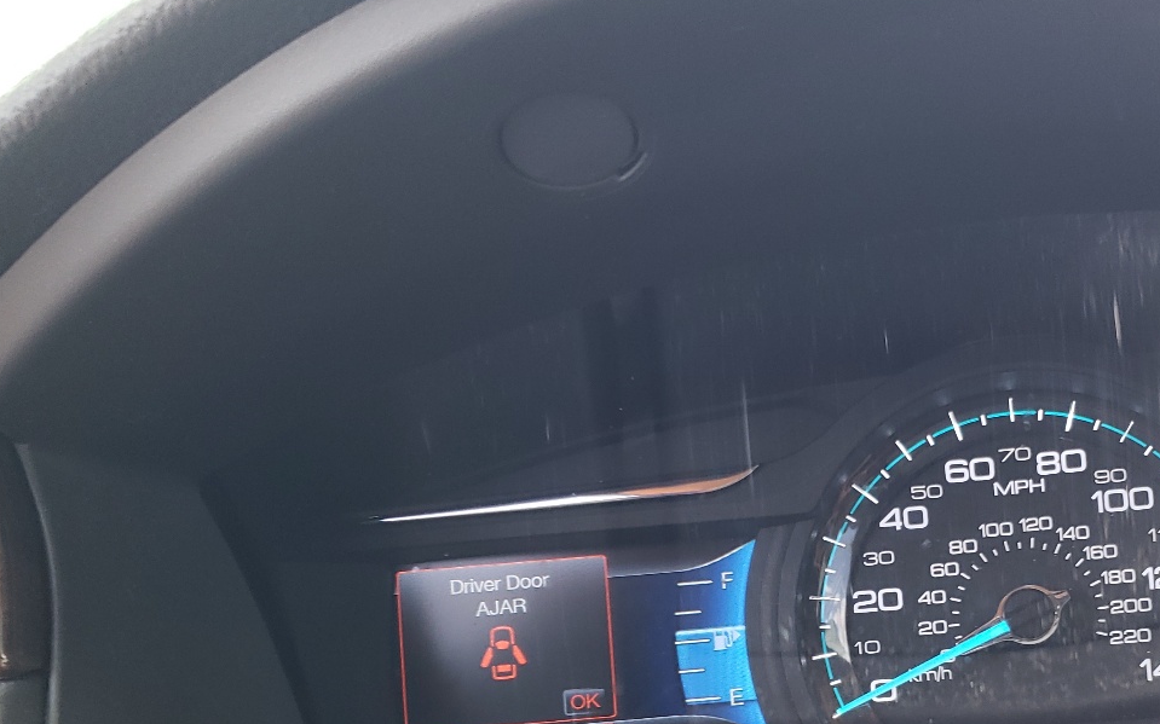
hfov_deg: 41.6
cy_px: 610
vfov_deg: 27.3
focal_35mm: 46
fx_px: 1454
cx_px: 925
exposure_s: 1/60.2
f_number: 1.5
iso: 65
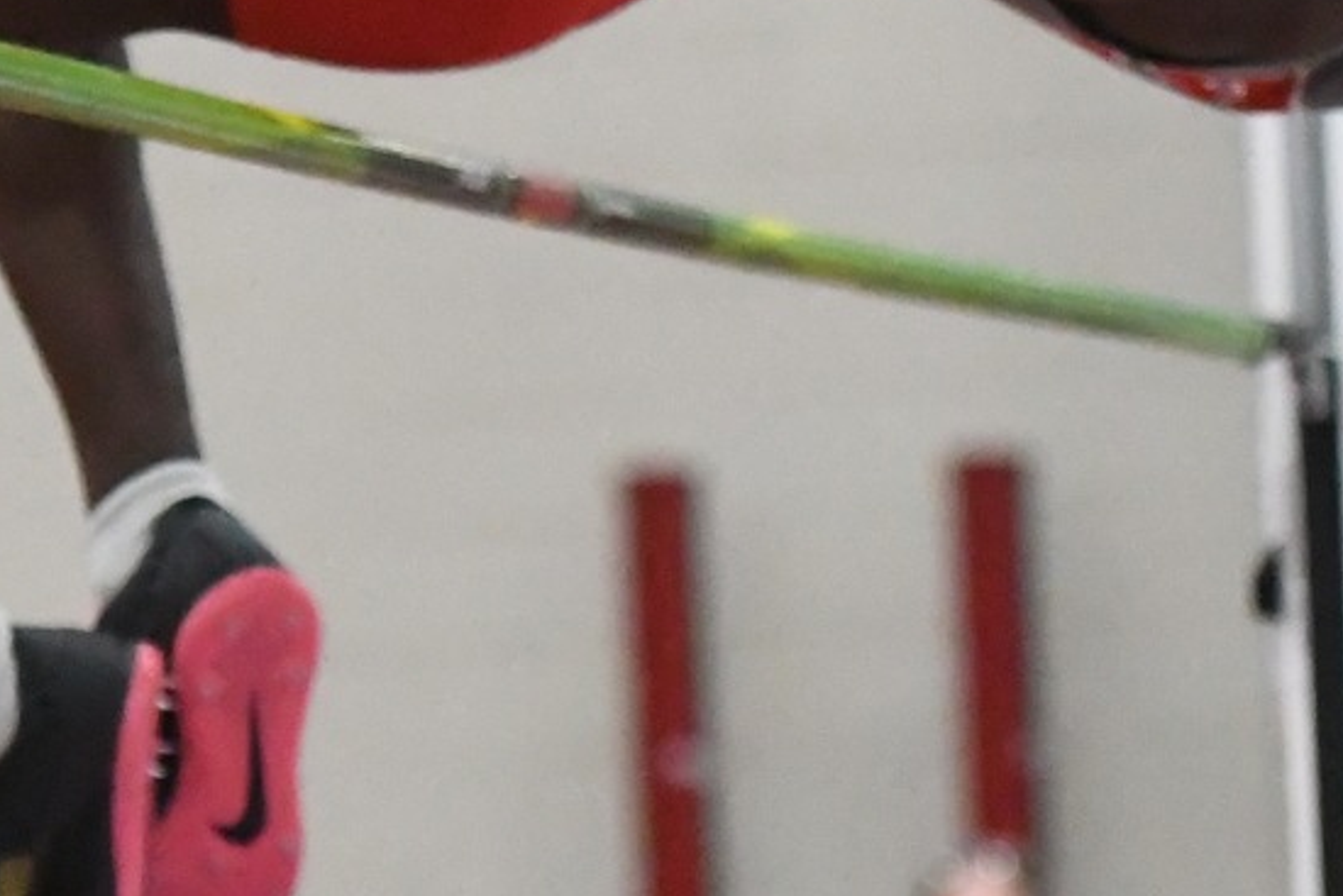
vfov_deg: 2.8
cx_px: 129
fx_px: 18321
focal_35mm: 491
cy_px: 184
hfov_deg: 4.2
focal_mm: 90
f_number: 2.8
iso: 12800
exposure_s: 1/2000
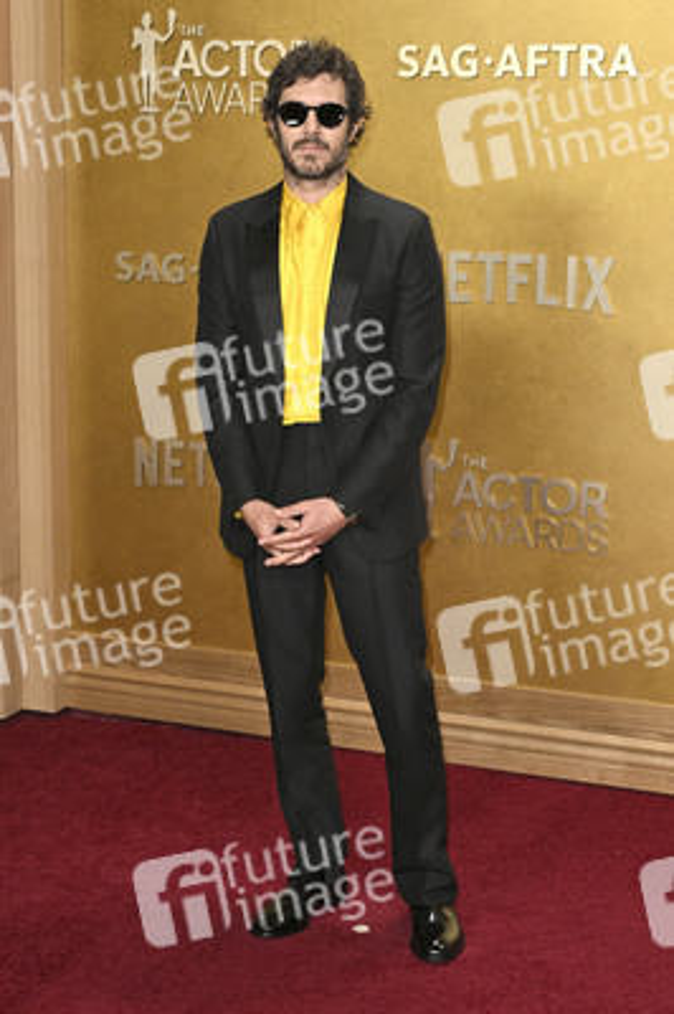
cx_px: 337
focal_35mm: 57
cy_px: 507
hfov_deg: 23.7
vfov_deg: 35.1
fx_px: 1603
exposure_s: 1/320
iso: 2500
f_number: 5.6
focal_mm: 57
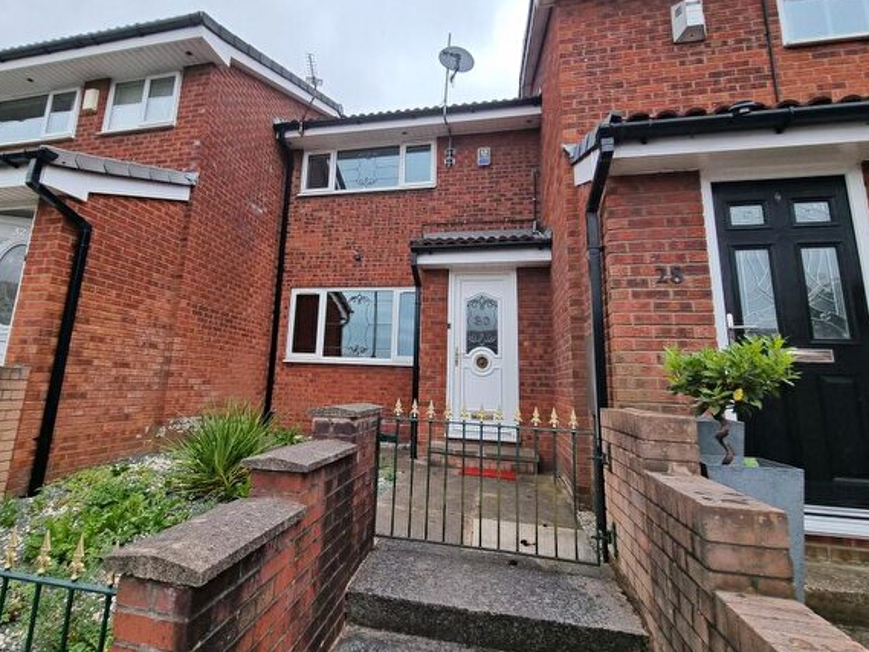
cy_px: 297
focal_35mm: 16
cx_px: 389
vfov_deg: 78.0
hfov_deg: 94.2
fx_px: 402
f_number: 2.2
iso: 50
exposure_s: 1/640
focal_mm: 2.2
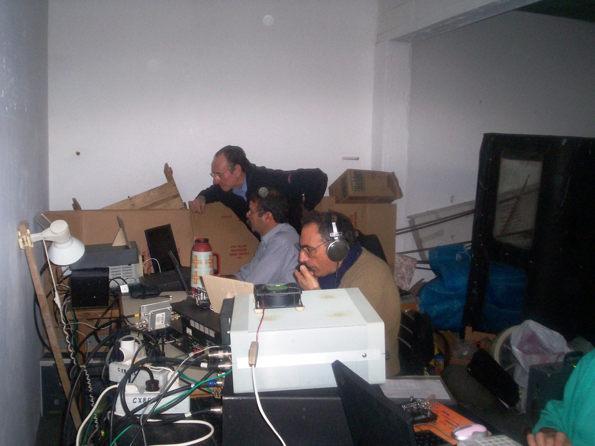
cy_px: 223
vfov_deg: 39.7
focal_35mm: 36
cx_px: 298
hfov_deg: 51.4
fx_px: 619
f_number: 4.5
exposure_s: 1/64
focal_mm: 5.9
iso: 140
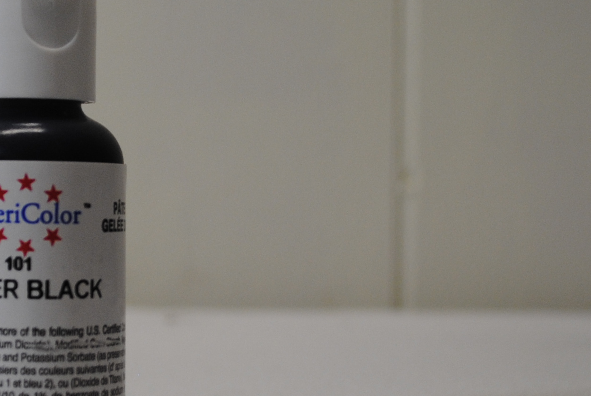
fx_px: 1529
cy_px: 194
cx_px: 147
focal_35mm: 93
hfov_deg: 21.7
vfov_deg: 14.7
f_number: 4
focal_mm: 20
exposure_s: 1/60
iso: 200
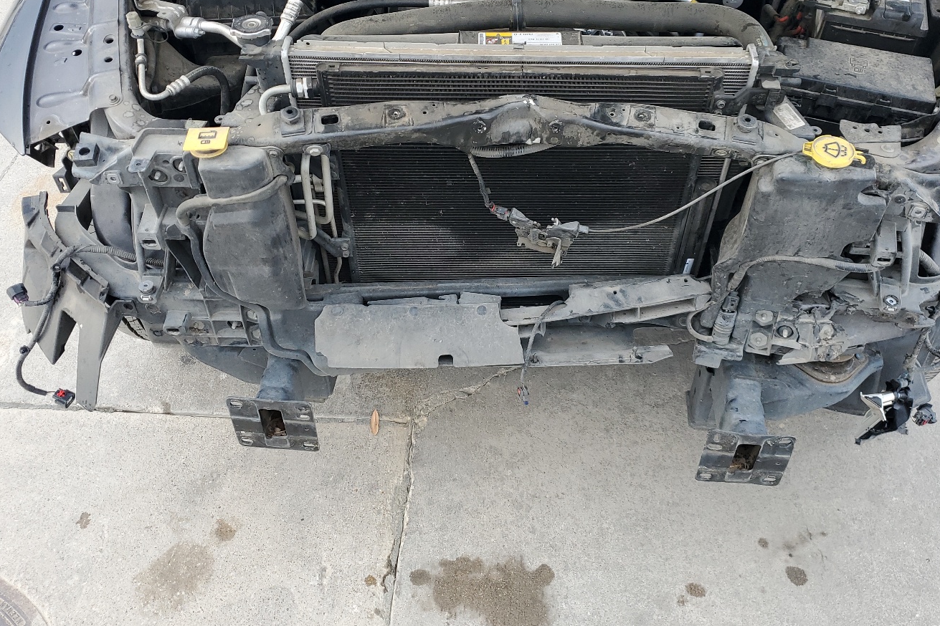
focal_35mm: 33
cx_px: 512
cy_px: 259
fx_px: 862
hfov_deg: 57.1
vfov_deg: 39.8
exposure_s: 1/189
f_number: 1.5
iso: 50
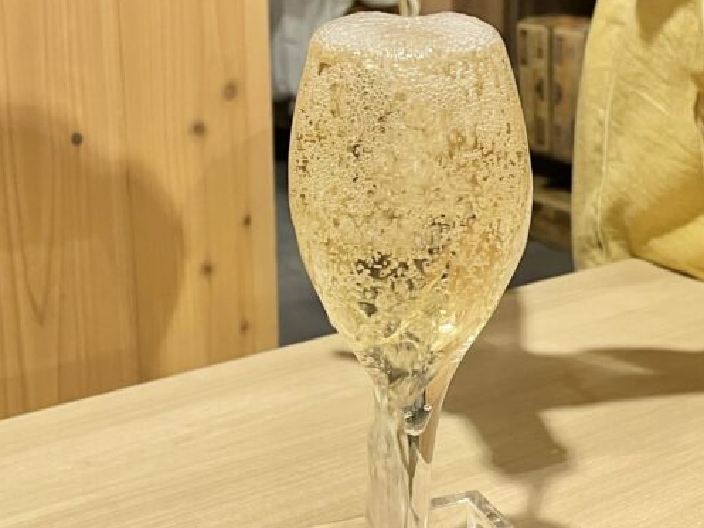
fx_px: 1363
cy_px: 218
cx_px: 411
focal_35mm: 67
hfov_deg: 28.9
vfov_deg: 21.9
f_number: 1.6
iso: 125
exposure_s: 1/74
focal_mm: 4.2
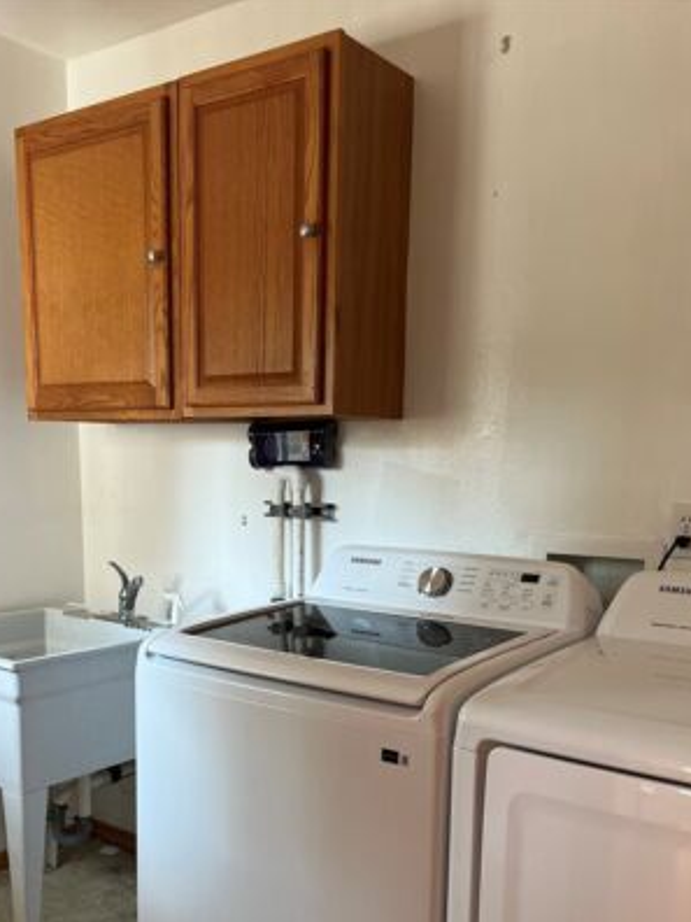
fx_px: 932
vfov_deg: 51.6
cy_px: 616
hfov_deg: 40.7
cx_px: 323
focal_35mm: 35
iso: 125
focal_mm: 5.7
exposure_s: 1/105
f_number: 1.5
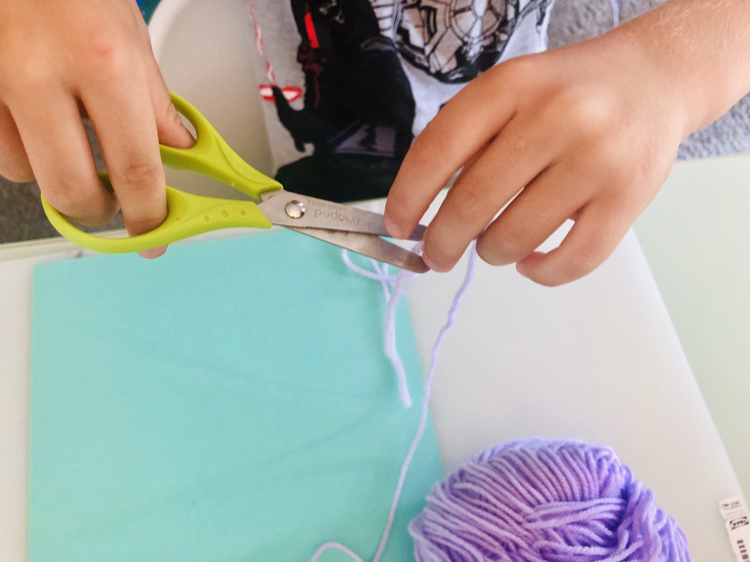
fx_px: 607
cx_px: 375
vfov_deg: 49.7
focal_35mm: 28
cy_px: 281
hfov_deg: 63.4
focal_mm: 3.99
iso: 40
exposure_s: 1/17
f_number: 1.8
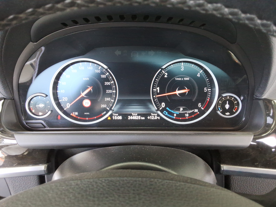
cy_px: 104
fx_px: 223
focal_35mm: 28
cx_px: 138
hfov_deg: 63.4
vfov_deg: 49.7
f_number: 1.9
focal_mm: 2.91
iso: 162
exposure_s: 1/40
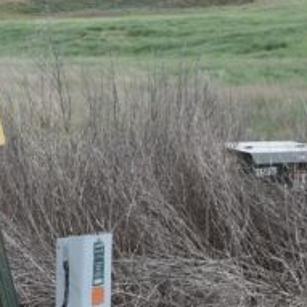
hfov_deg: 21.7
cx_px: 161
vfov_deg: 21.5
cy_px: 213
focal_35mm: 80
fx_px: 803
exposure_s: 1/250
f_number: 8
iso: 140
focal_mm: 30
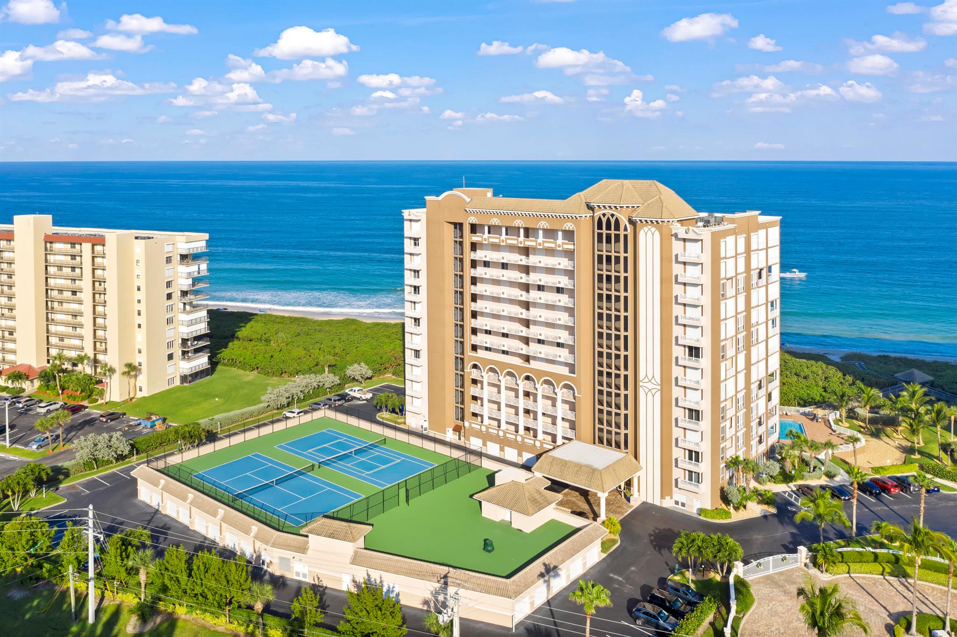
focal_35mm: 28
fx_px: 744
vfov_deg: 46.4
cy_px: 318
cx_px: 478
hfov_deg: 65.5
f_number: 5.6
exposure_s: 1/80
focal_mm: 10.26
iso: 100
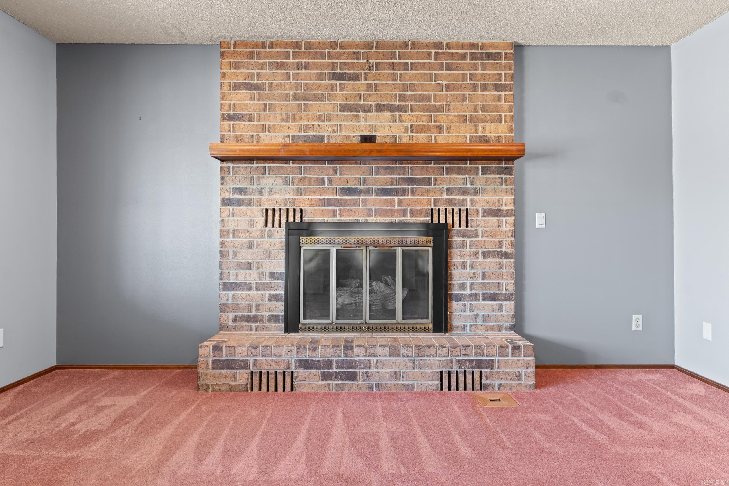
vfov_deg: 57.5
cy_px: 243
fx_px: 443
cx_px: 364
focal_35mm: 22
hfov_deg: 78.8
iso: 320
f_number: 8
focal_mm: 14.6
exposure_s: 1.3
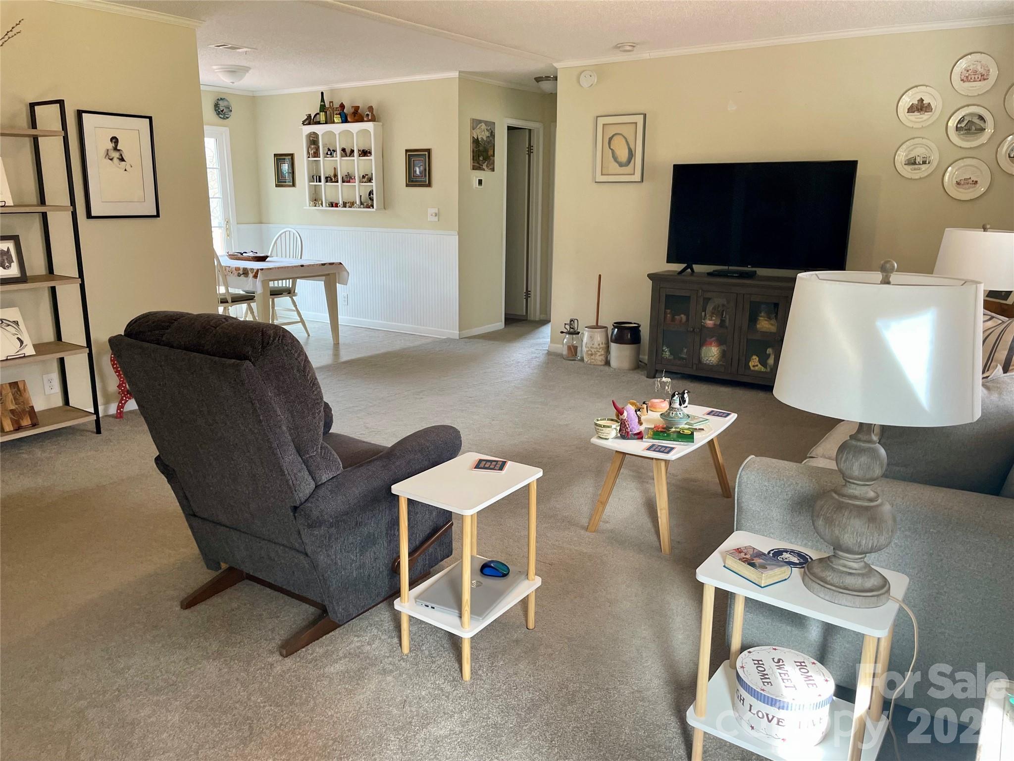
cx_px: 507
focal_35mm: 26
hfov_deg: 67.3
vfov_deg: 53.1
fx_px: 762
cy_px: 380
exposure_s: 1/60
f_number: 1.6
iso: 125
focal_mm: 4.2
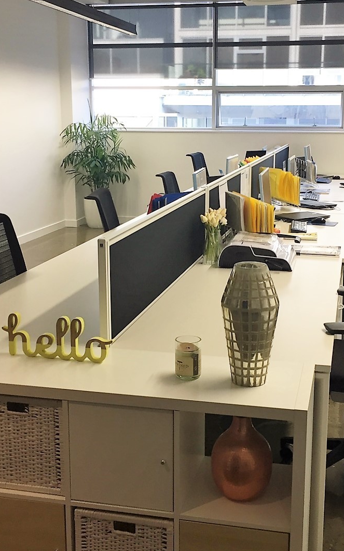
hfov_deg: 27.4
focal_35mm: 47
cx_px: 191
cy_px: 267
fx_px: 705
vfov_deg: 42.6
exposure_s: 1/33
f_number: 2.2
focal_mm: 4.15
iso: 32
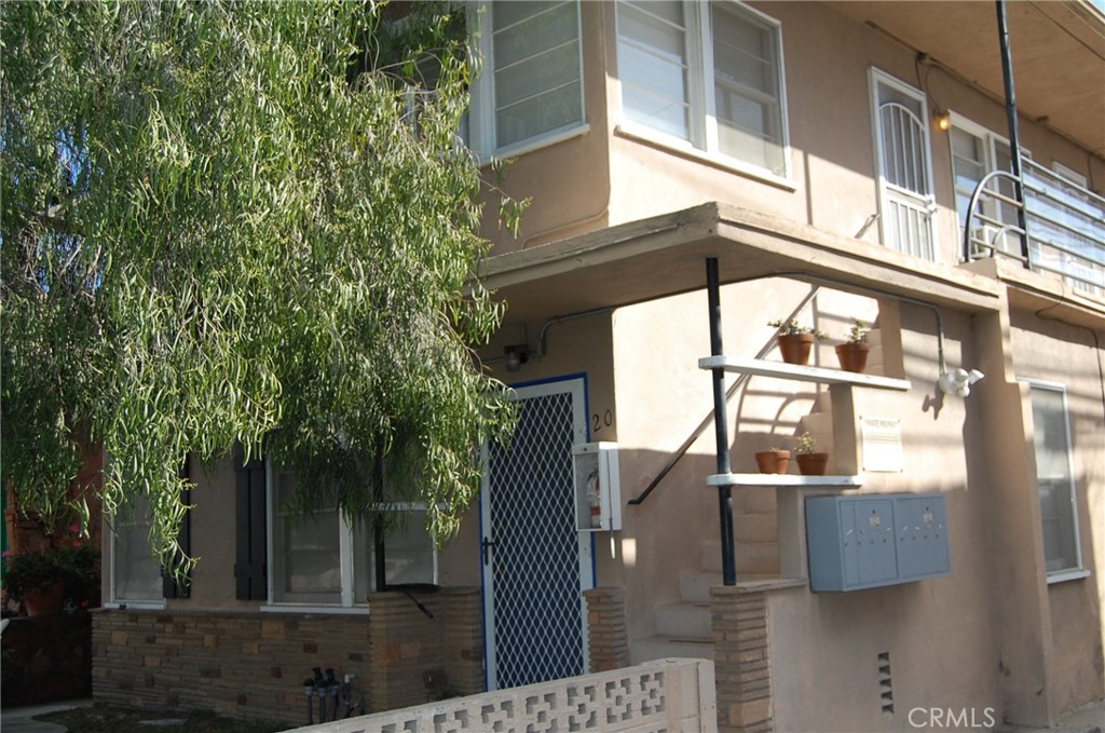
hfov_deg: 49.6
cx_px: 552
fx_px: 1195
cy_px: 366
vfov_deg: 34.1
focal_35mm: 39
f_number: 5.6
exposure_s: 1/500
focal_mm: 26
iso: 220
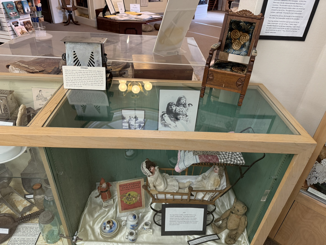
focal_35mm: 24
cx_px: 163
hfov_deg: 71.6
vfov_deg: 56.8
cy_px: 122
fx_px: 226
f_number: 1.78
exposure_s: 1/60
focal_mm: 6.76
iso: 250
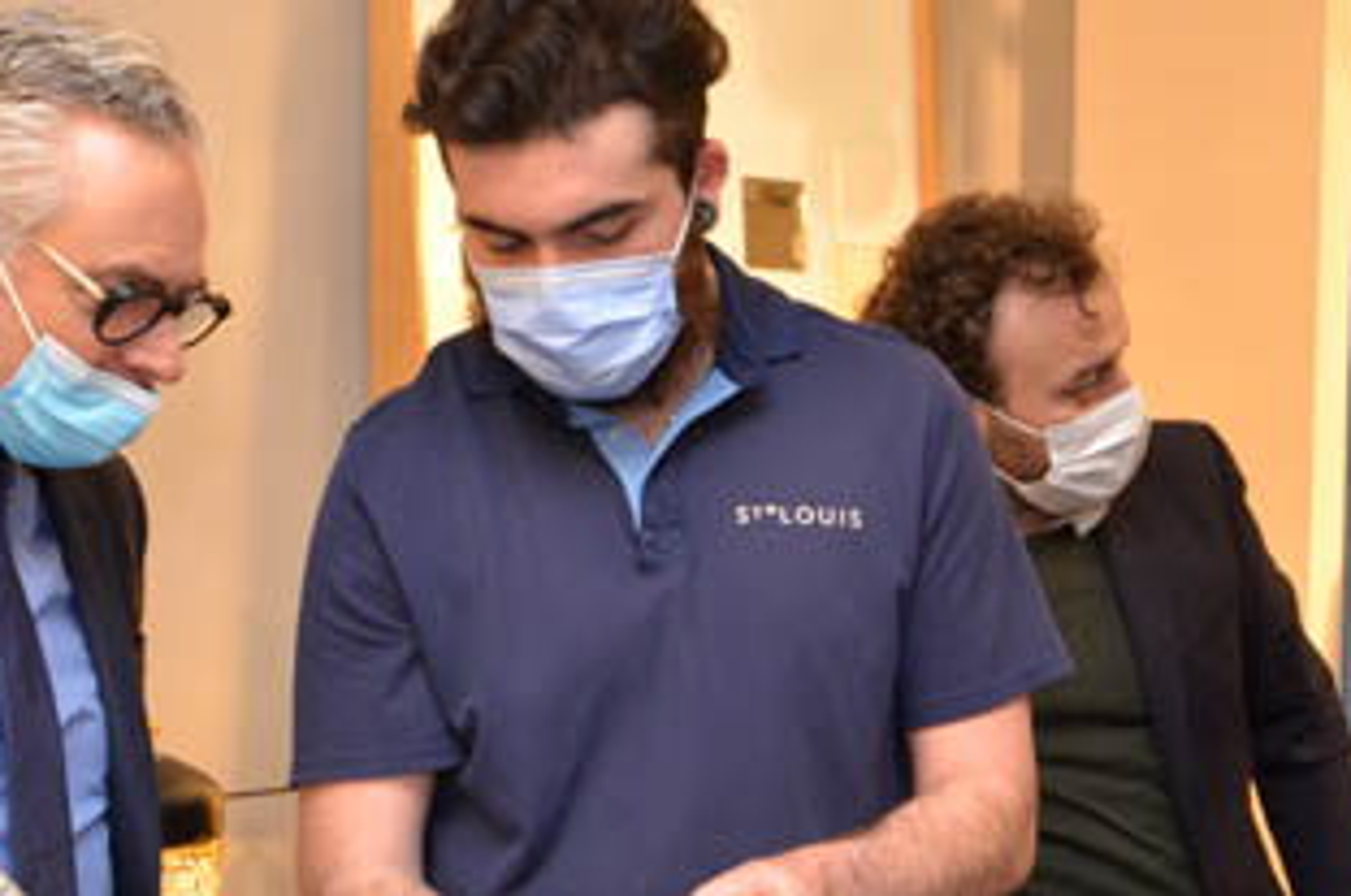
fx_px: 2810
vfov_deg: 18.0
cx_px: 472
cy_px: 686
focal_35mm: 75
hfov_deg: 26.9
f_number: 4
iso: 800
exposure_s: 1/60
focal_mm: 25
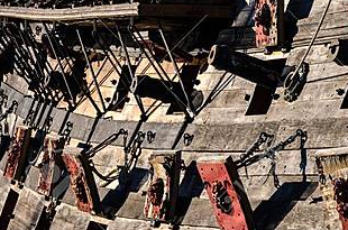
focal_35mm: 217
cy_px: 153
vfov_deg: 6.3
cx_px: 354
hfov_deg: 9.4
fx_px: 2092
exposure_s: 1/640
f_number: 8
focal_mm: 70
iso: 200
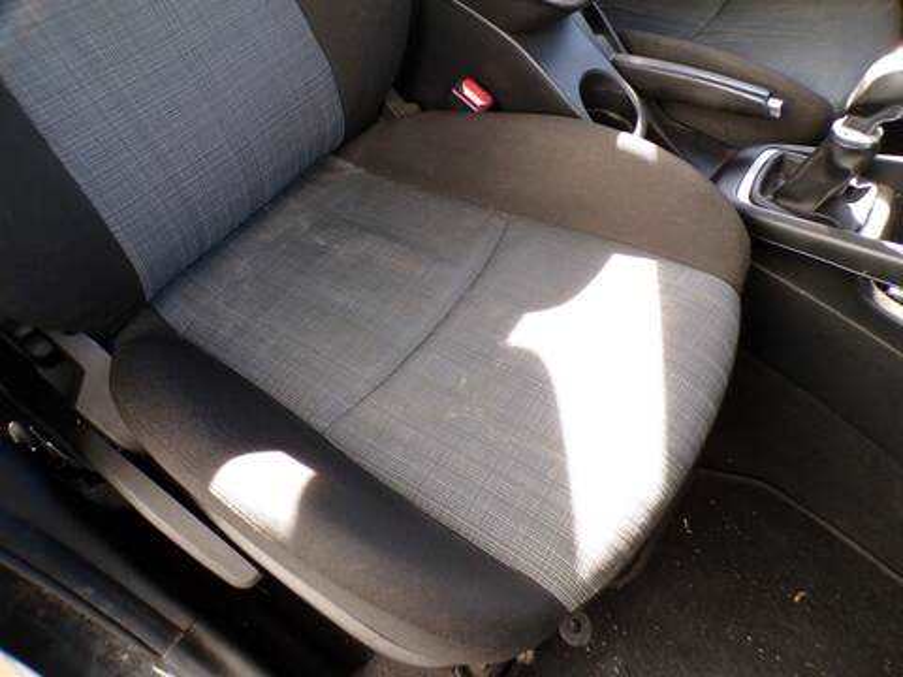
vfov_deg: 56.8
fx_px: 626
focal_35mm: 24
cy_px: 338
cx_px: 452
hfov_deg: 71.6
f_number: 3
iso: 100
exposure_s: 1/42
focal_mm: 4.3
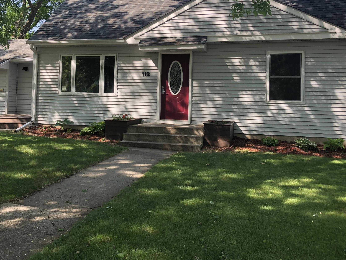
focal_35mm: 38
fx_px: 380
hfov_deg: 48.7
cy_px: 94
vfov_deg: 37.4
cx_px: 139
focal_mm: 3.99
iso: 20
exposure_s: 1/331
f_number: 1.8
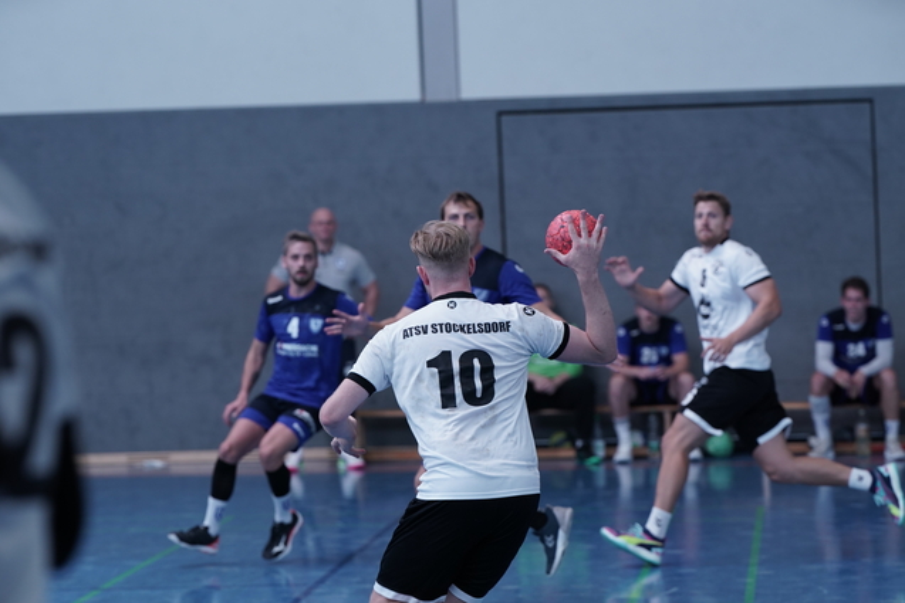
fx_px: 3394
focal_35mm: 135
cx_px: 452
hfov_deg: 15.2
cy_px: 302
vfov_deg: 10.2
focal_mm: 135
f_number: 4
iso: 1000
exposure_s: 1/500
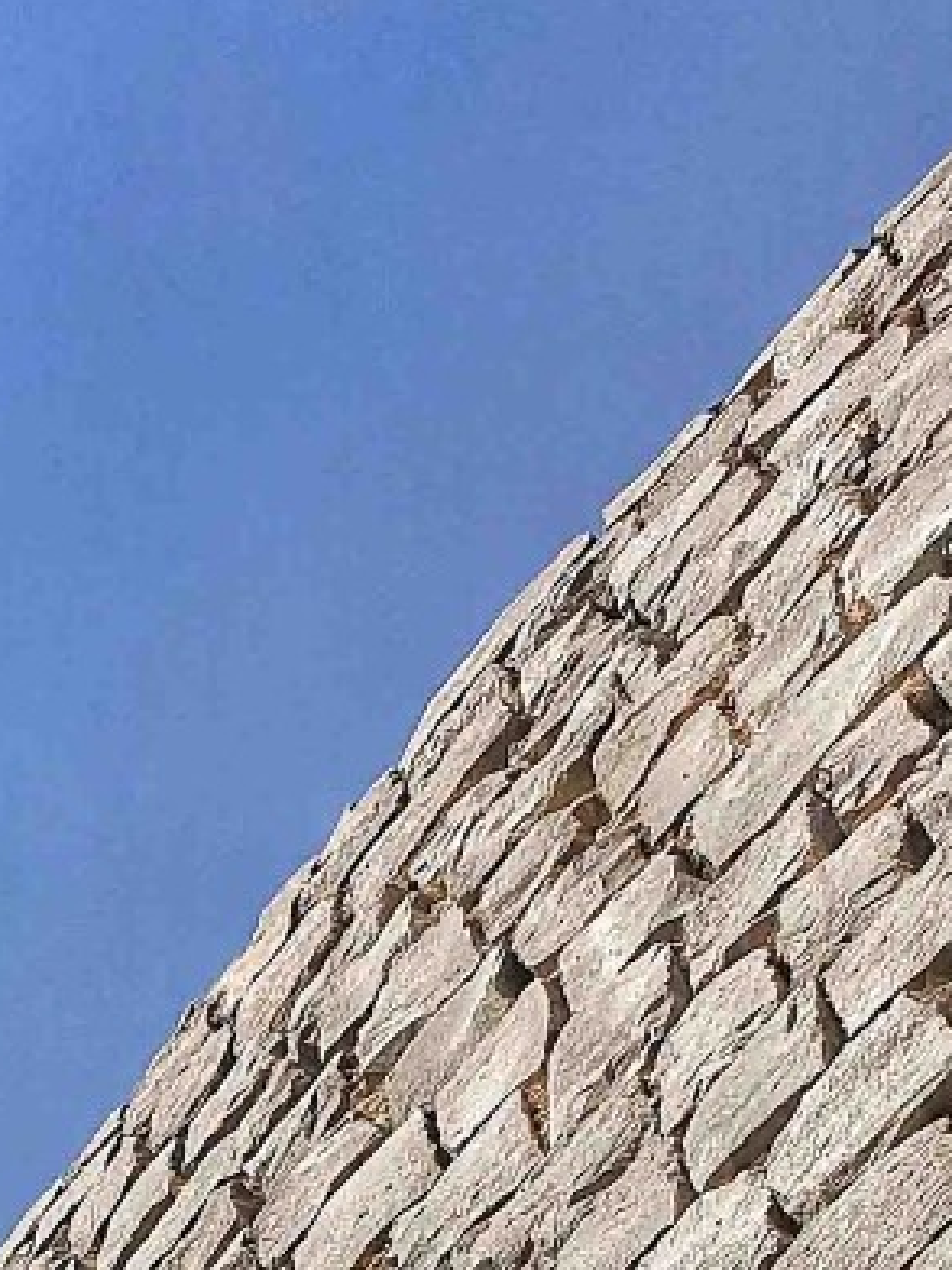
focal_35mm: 106
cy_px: 2469
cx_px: -121
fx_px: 3887
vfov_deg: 15.3
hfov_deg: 13.6
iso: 50
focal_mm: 4.3
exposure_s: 1/1984
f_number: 2.4
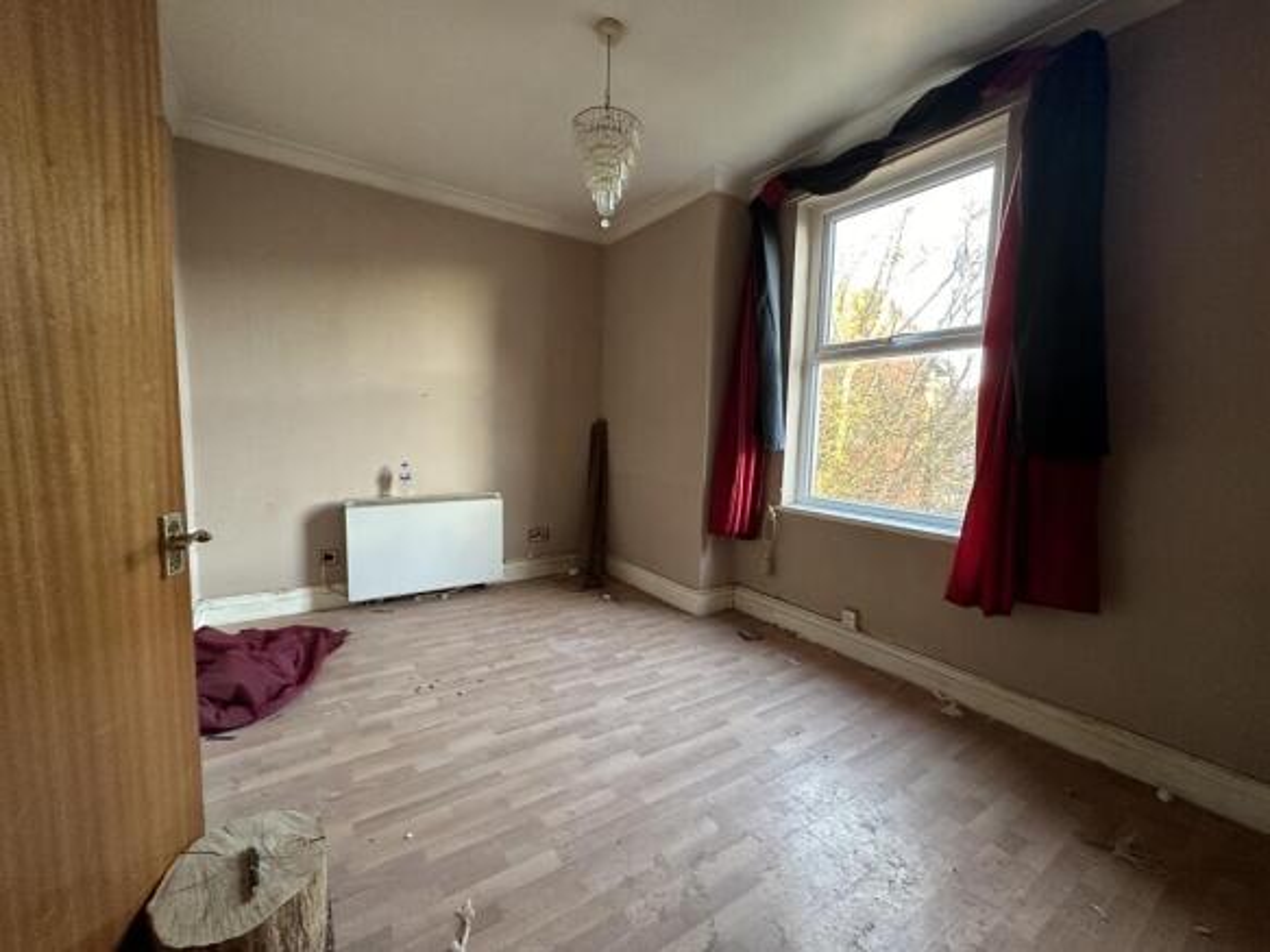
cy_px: 476
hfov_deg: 102.1
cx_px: 635
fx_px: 514
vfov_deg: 85.7
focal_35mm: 14
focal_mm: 2.22
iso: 400
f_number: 2.2
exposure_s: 1/60
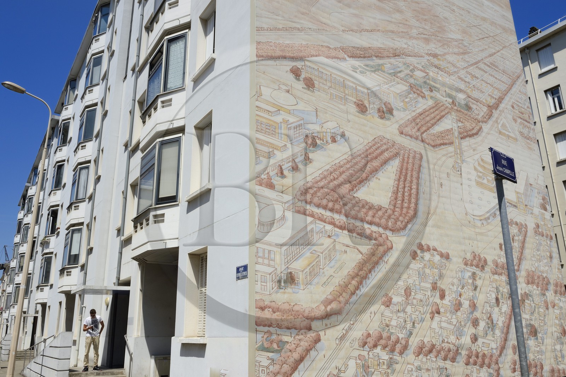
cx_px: 283
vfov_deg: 44.9
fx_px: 456
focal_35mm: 29
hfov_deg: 63.7
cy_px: 188
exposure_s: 1/250
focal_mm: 29
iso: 200
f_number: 14
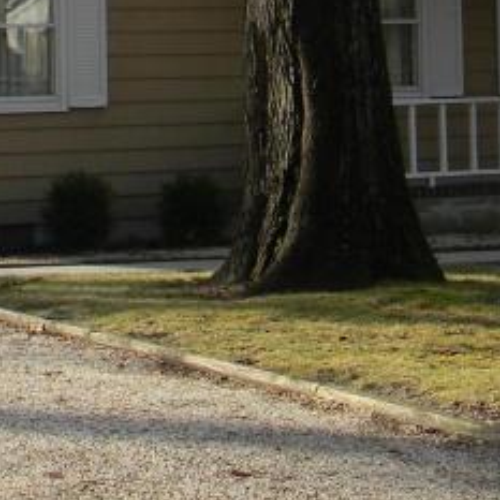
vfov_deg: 12.2
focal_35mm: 140
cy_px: -79
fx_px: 2288
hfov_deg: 12.4
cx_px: 369
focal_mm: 6.4
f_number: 3.7
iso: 80
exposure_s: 1/335
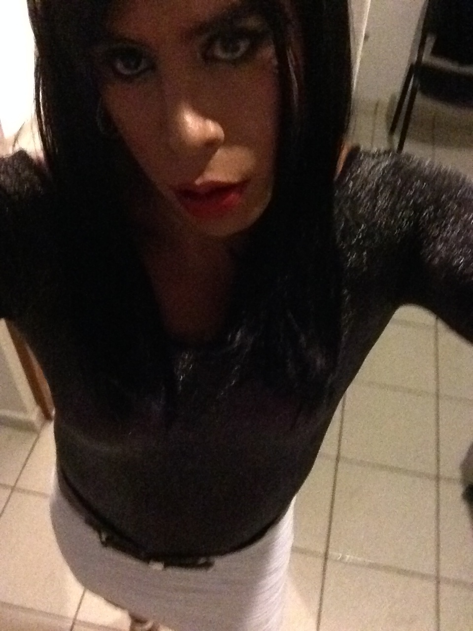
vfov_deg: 52.6
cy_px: 316
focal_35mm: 35
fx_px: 638
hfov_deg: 40.7
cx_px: 236
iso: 1000
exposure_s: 1/15
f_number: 2.4
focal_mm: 2.18
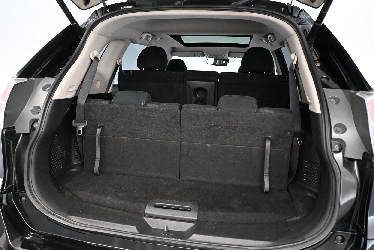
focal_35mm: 27
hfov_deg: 67.4
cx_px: 187
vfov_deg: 47.9
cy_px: 125
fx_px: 280
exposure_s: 1/60
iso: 4000
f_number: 3.5
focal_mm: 18
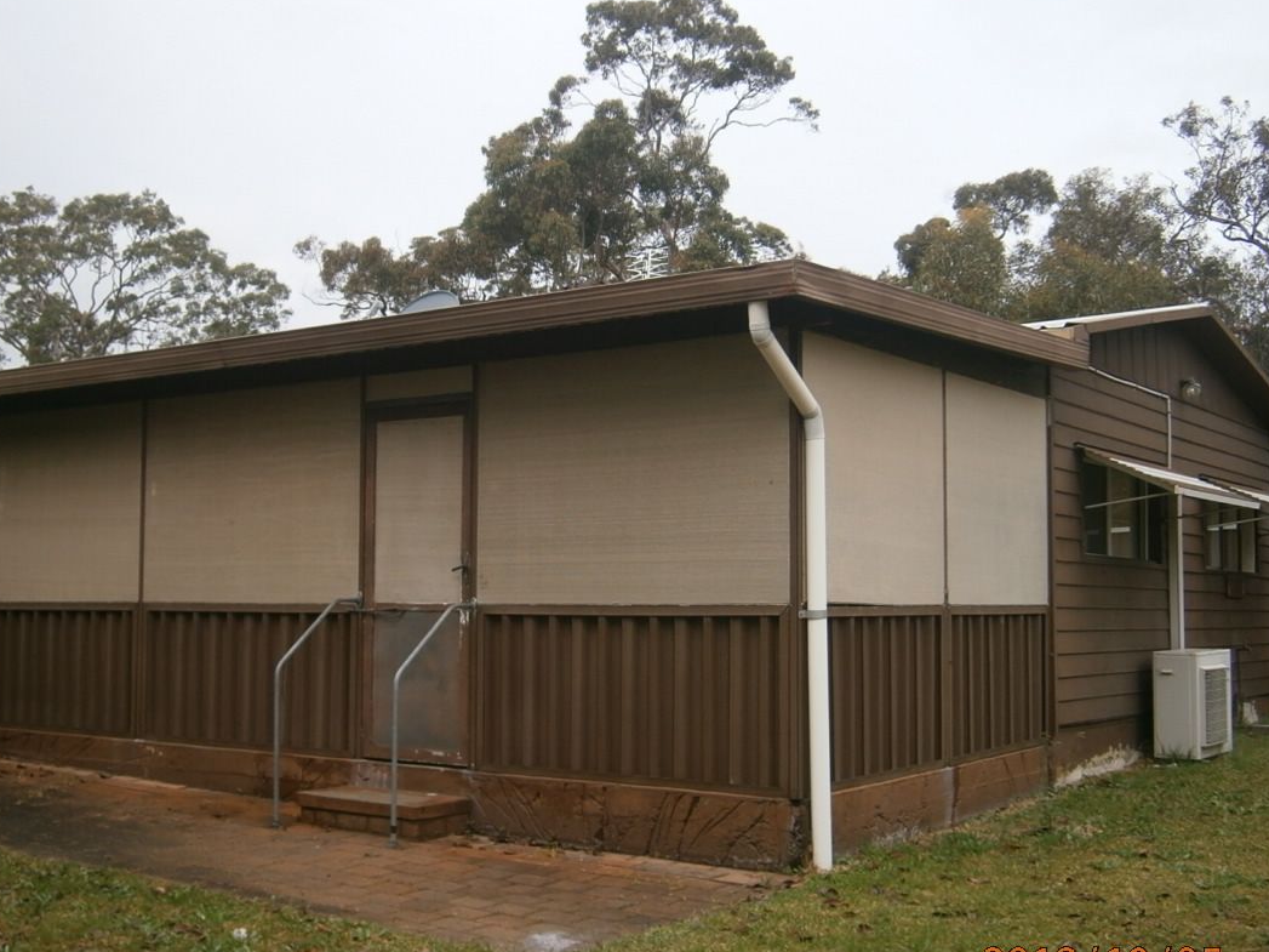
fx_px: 1613
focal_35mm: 44
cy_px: 506
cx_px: 544
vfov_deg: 32.9
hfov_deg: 42.8
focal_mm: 6.4
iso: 80
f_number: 3.1
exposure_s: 1/400
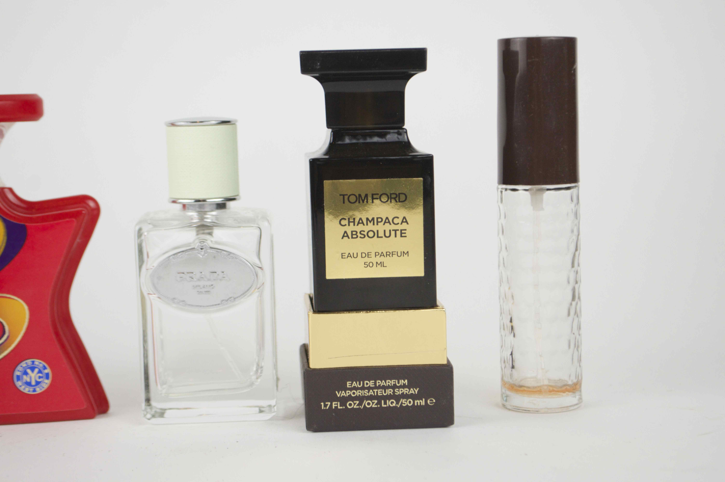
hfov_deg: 28.1
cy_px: 241
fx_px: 1449
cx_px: 362
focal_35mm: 72
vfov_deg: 18.9
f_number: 5.3
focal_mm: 48
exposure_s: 1/100
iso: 400
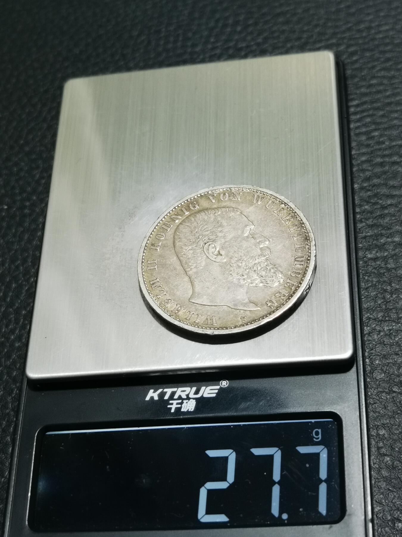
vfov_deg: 32.7
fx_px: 914
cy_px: 268
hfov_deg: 24.8
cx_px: 201
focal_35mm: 59
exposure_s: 1/100
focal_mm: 6.67
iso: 160
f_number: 1.9
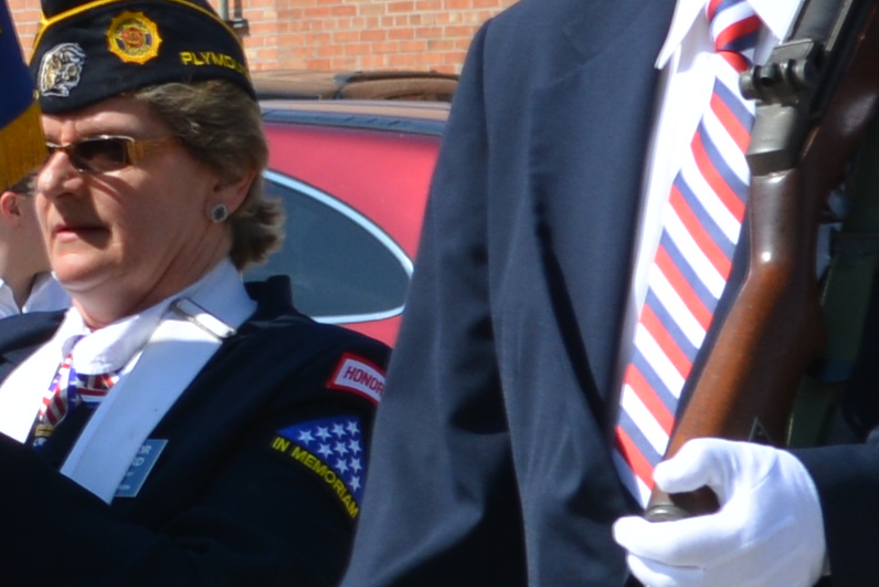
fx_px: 11038
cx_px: 55
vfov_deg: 3.0
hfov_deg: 4.6
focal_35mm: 452
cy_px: 377
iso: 125
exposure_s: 1/250
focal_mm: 40
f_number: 8
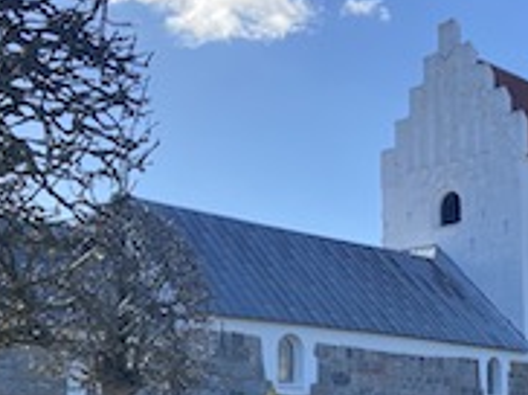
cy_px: 327
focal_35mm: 67
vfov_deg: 21.6
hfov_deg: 28.5
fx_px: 1021
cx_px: 409
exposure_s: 1/1585
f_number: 1.8
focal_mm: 4.25
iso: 32
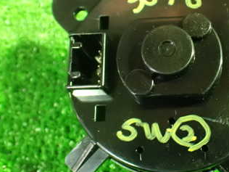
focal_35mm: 57
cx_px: 178
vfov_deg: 25.6
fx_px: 377
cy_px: 70
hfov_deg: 33.0
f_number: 2.3
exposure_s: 1/25
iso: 1600
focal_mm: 5.4
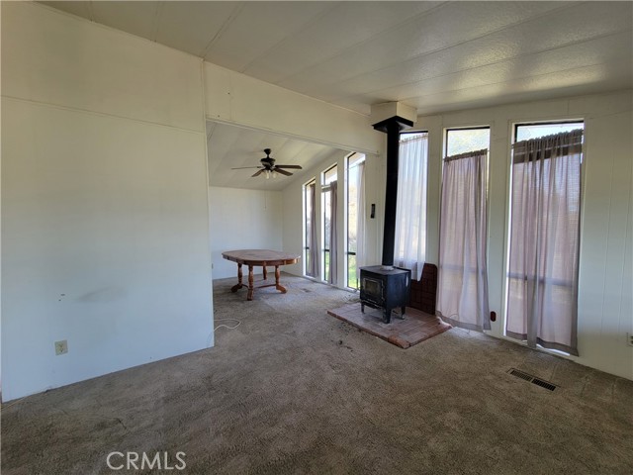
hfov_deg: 106.2
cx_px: 316
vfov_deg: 89.9
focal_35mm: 13
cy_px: 238
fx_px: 238
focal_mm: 2.2
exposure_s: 1/60
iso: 64
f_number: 2.2
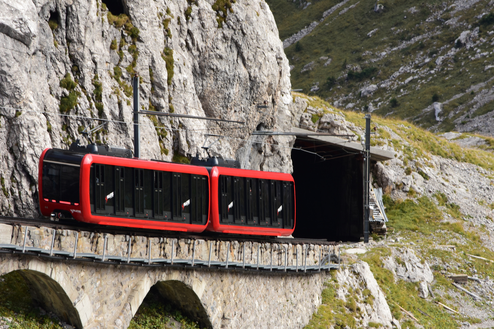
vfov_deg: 3.1
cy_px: 164
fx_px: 6175
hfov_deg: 4.6
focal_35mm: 450
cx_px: 247
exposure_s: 1/100
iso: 400
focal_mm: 300
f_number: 14
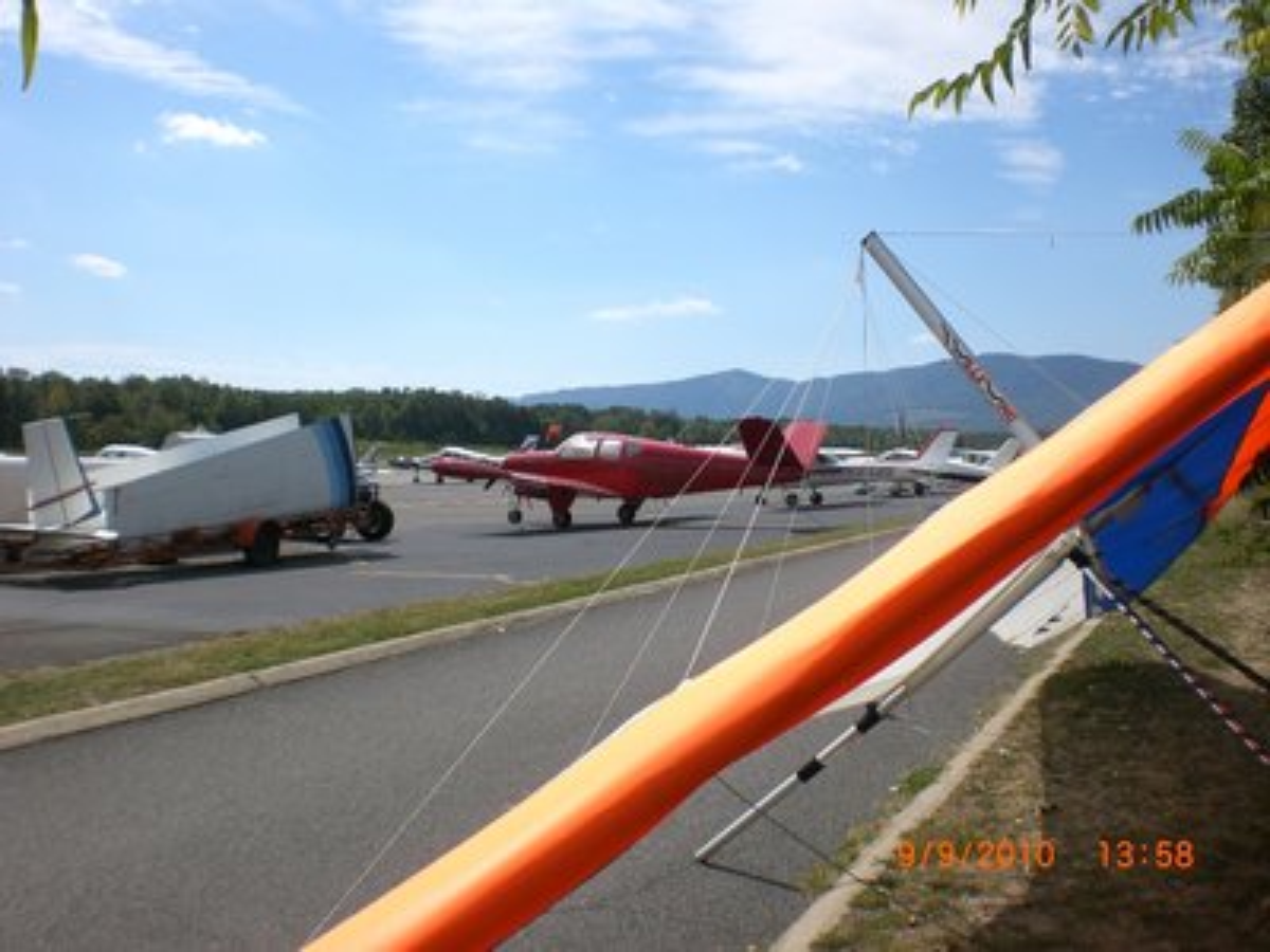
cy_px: 476
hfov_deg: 49.0
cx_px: 635
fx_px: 1394
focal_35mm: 38
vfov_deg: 37.7
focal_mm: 6.3
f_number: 4.4
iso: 50
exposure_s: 1/640
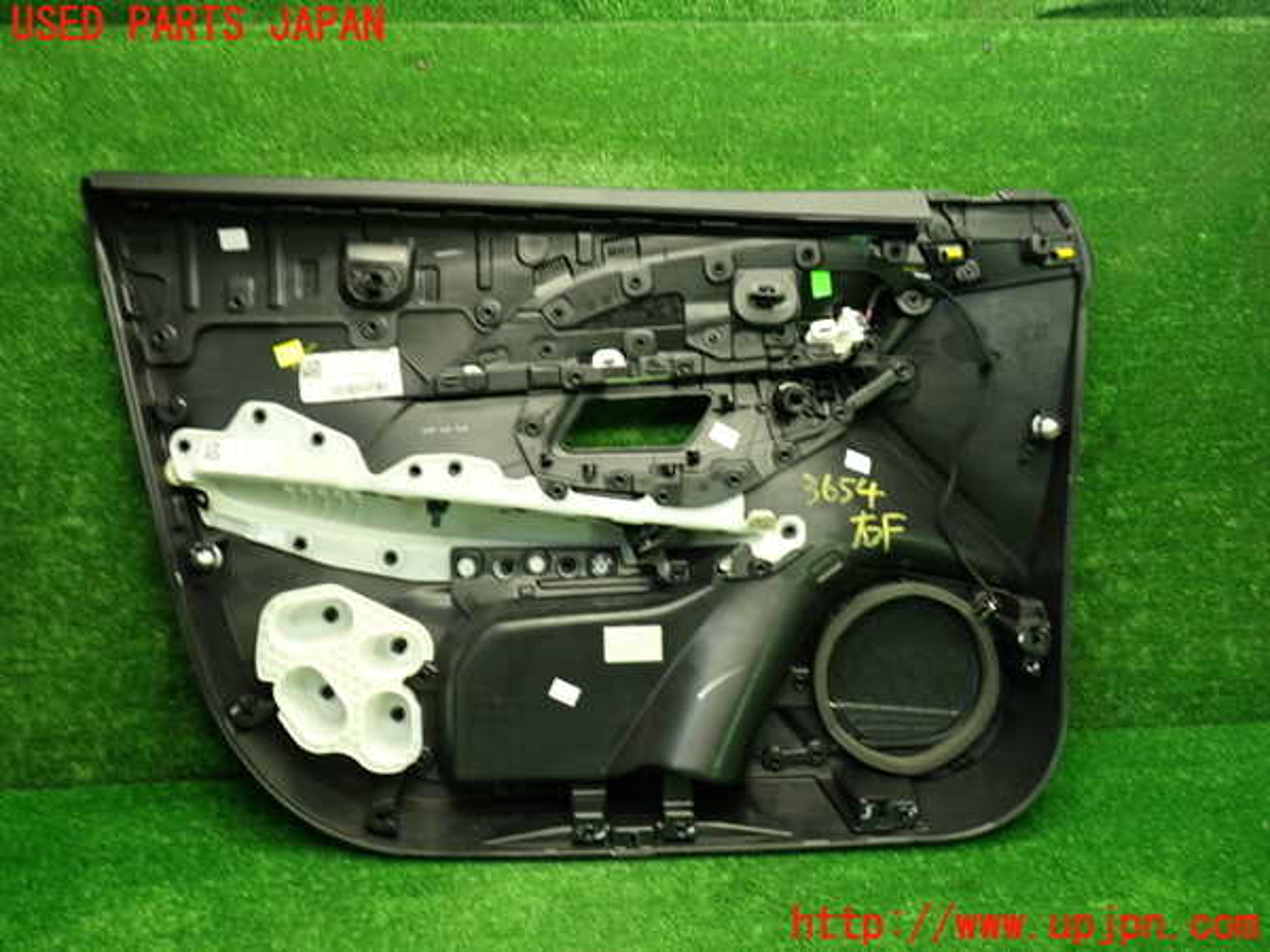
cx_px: 635
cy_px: 476
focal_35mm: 30
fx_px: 1101
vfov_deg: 46.8
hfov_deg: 60.0
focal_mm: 5.4
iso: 200
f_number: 2.3
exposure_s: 1/30
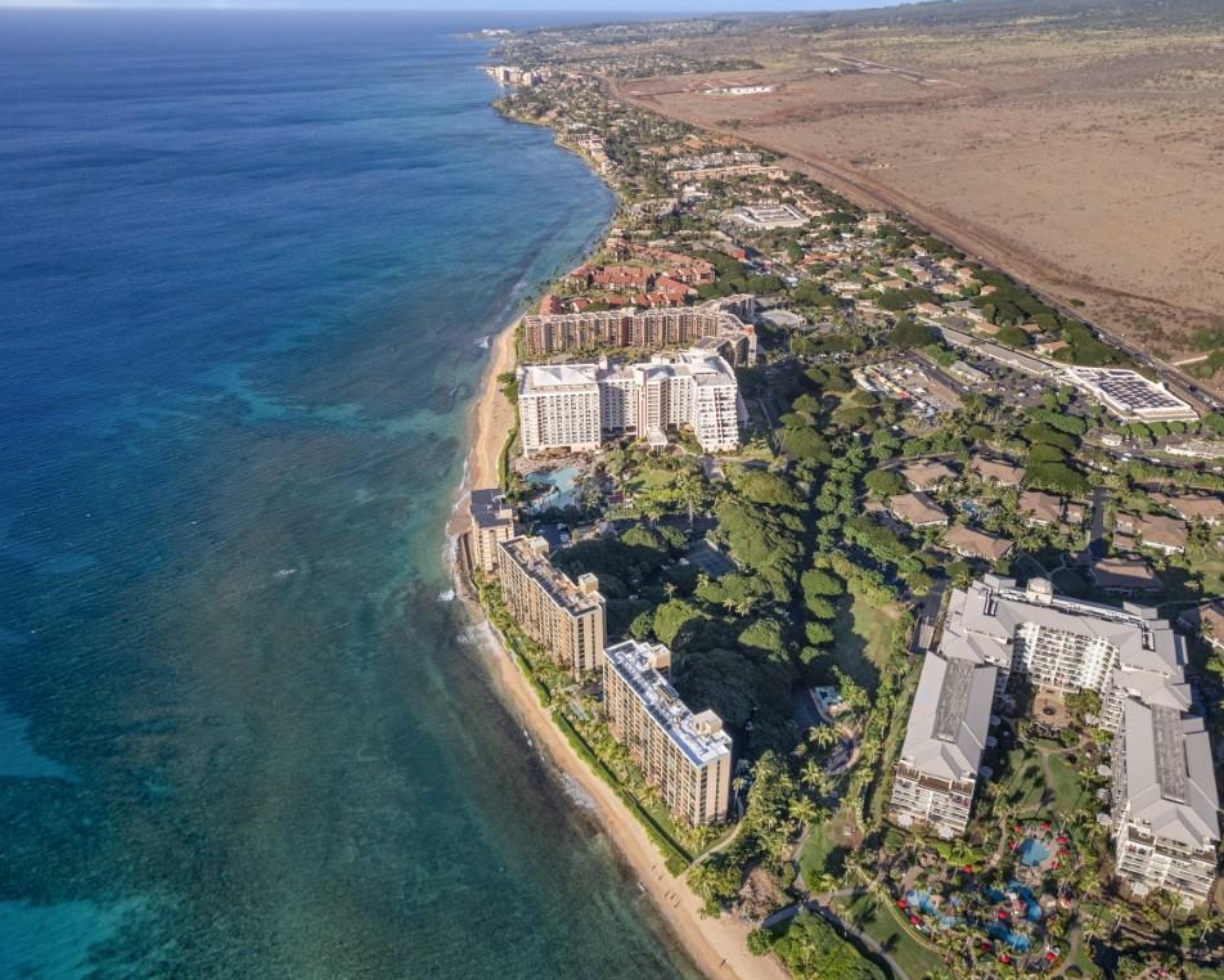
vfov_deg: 56.8
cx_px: 650
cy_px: 489
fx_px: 906
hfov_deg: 68.0
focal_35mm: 25
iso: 110
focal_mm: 8.38
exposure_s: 1/100
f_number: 2.8
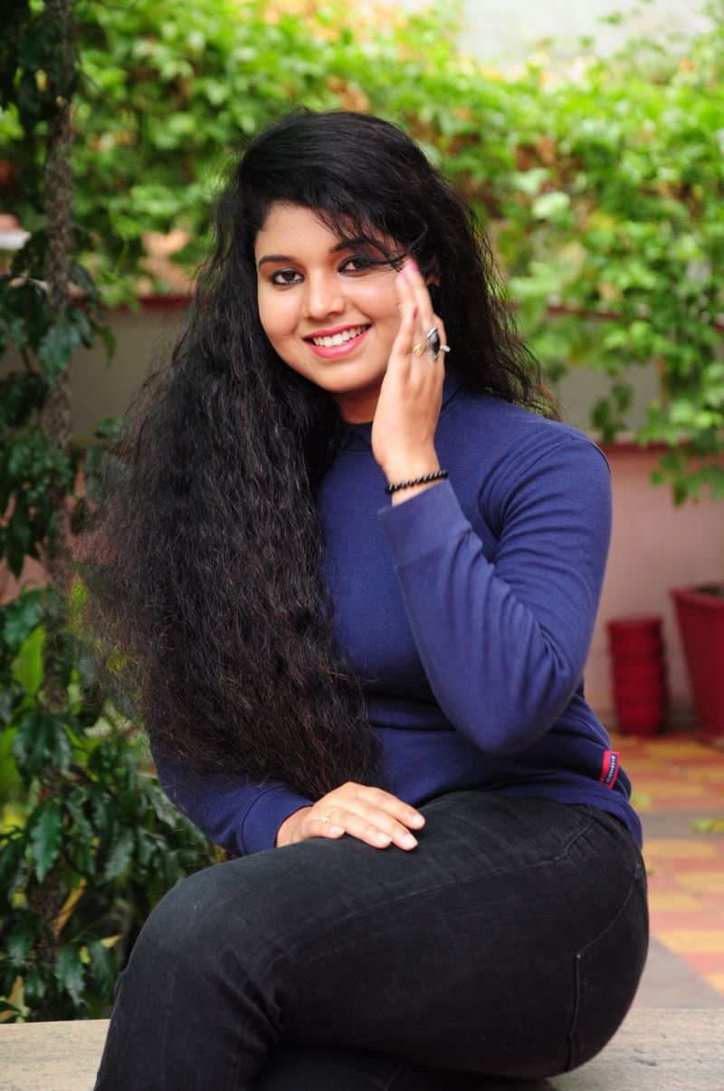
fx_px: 3857
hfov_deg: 10.7
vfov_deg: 16.1
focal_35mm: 128
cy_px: 546
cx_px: 362
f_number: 5.6
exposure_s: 1/125
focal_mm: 85
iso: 500
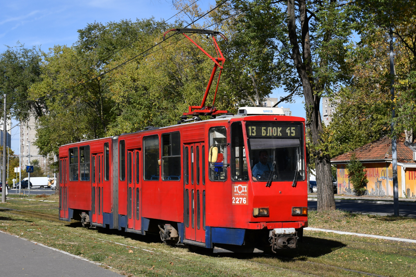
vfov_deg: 22.6
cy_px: 138
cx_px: 208
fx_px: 693
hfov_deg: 33.4
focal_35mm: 60
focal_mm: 40
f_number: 8
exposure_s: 1/833
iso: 200
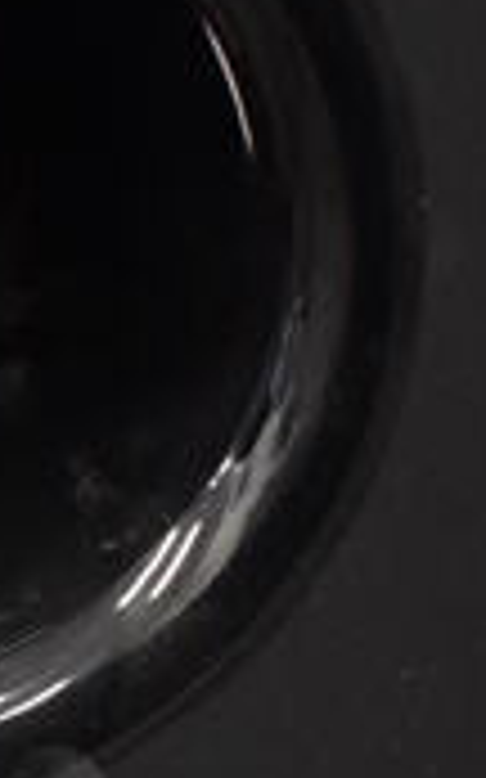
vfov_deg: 13.9
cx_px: -207
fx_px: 3075
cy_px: 983
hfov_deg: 8.8
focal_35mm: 145
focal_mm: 18
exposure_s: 1/125
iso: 3200
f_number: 3.5
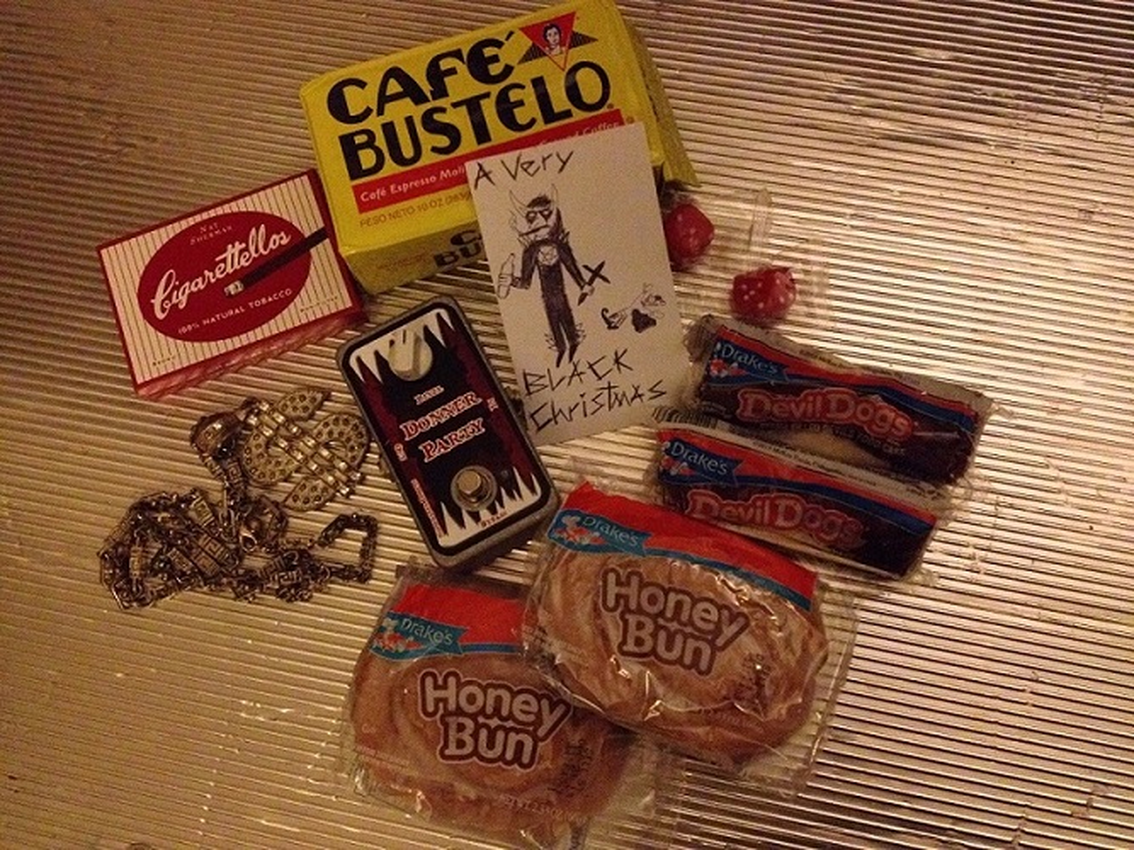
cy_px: 425
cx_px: 567
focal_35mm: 35
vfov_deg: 40.7
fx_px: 1146
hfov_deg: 52.6
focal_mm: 4.28
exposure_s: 1/15
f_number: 2.4
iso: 800
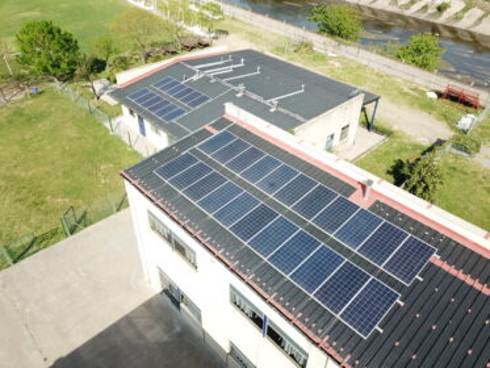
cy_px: 184
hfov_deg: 67.3
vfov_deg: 53.1
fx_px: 368
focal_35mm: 26
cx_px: 245
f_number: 2.2
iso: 100
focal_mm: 4.73
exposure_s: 1/758
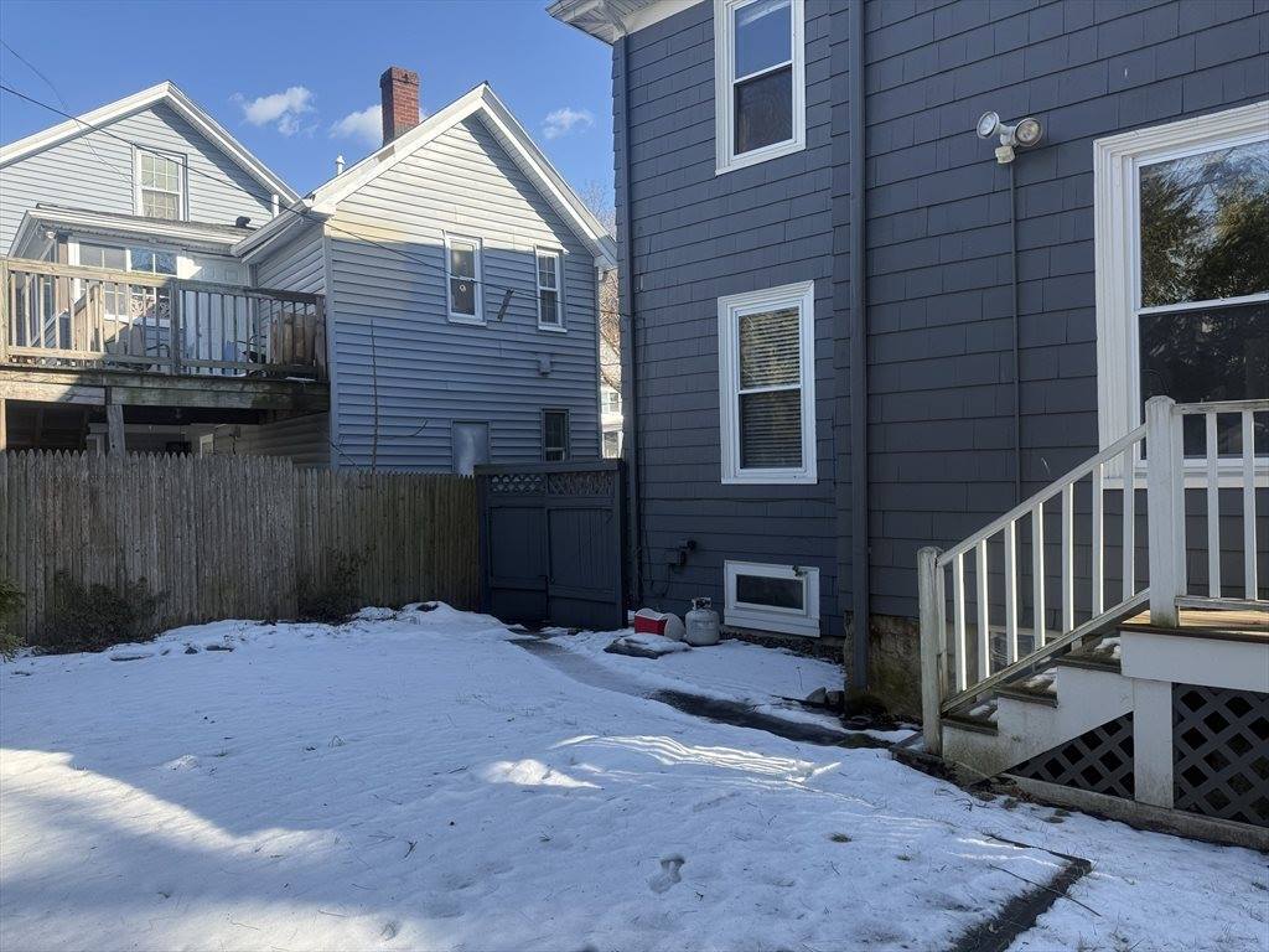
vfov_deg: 56.8
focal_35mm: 24
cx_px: 634
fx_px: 880
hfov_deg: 71.6
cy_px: 476
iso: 100
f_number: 1.78
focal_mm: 6.76
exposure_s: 1/1464
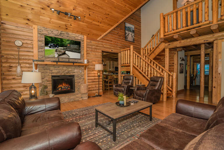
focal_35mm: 16
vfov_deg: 73.7
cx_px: 112
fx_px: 100
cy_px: 75
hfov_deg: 96.7
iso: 2000
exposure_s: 1/160
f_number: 7.1
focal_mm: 16
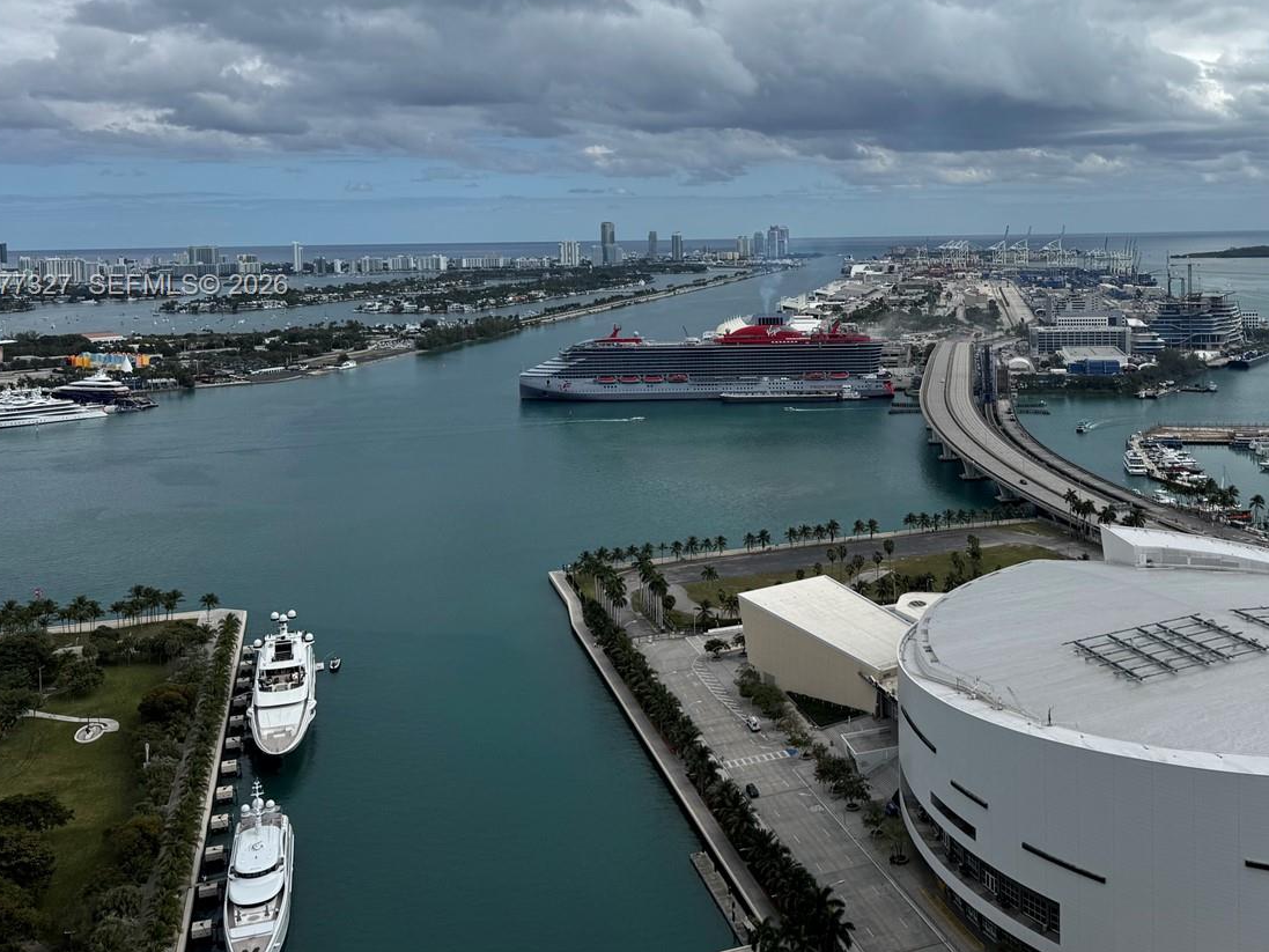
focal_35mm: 35
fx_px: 1283
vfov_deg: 40.0
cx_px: 854
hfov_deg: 51.6
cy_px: 287
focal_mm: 6.76
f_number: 1.78
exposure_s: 1/9009
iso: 80
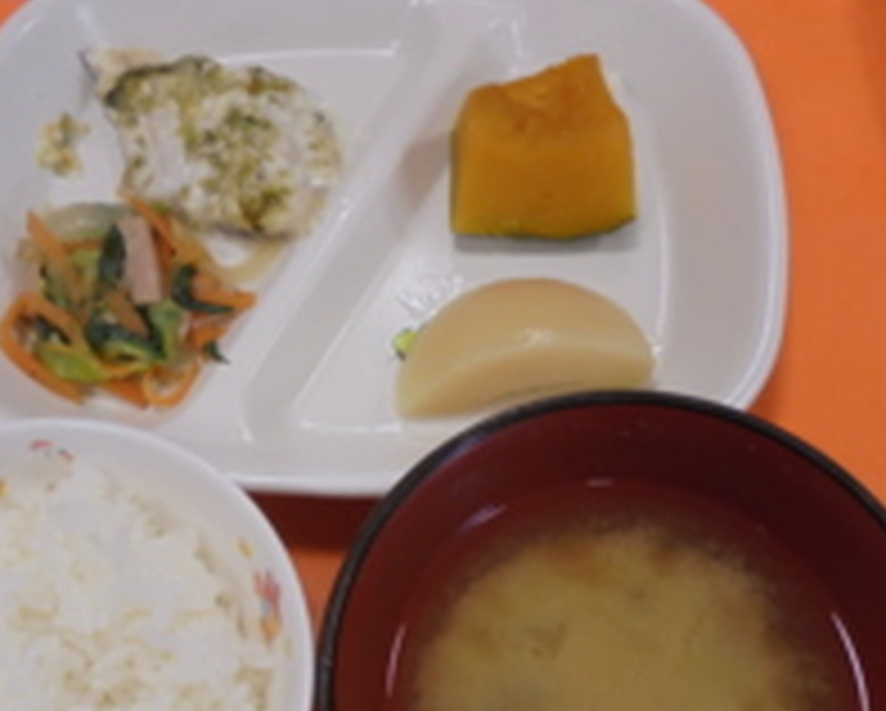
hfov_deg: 41.0
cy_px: 508
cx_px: 373
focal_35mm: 45
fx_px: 1181
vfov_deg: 33.0
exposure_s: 1/30
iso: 160
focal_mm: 4.6
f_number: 3.5
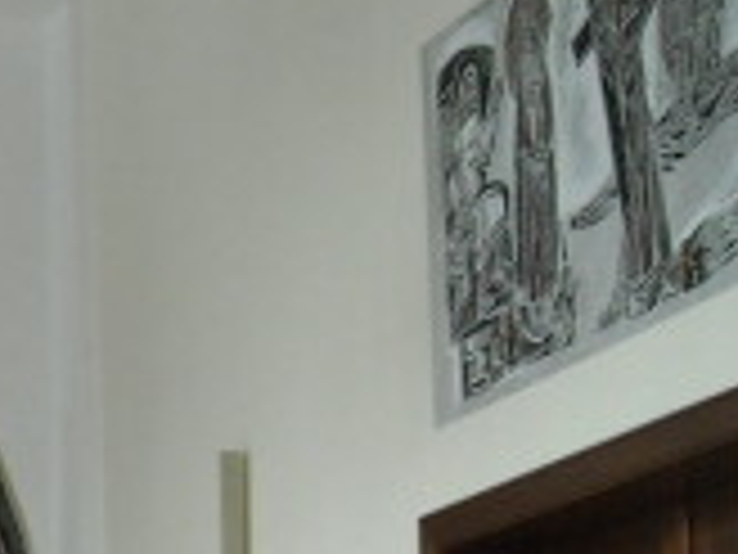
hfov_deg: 11.8
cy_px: 727
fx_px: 3177
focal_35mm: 149
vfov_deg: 9.8
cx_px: -770
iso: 259
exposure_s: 1/60
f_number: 2.8
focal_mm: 5.7
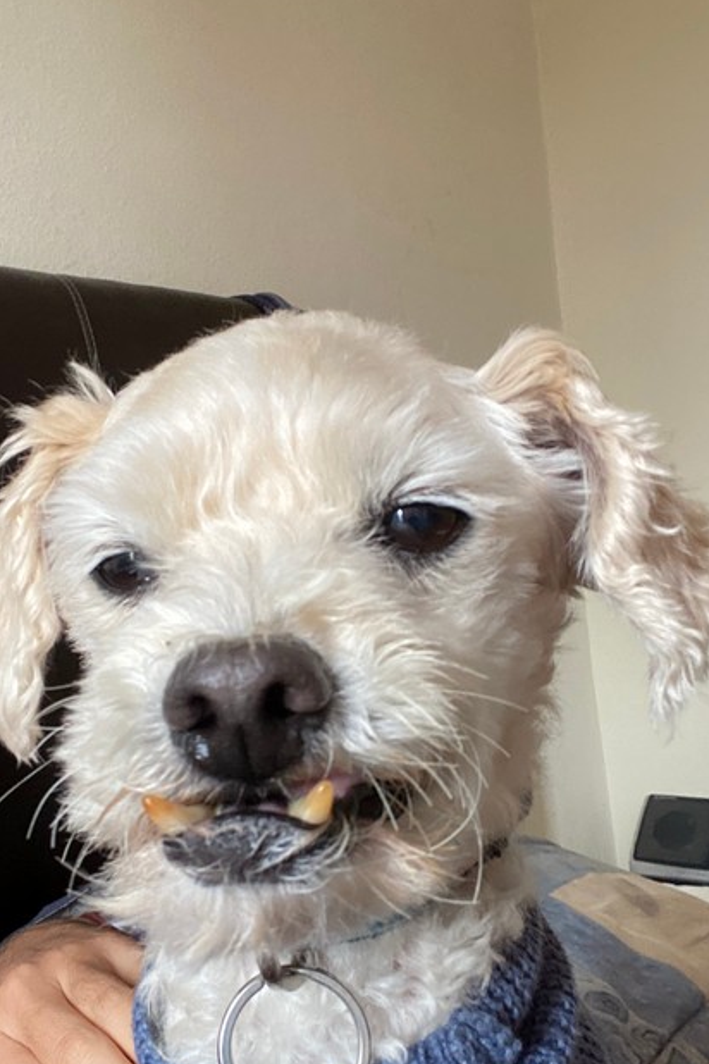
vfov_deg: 49.2
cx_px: 247
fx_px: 1152
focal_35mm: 39
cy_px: 642
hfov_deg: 34.0
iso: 250
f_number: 2.2
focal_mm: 2.71
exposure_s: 1/60
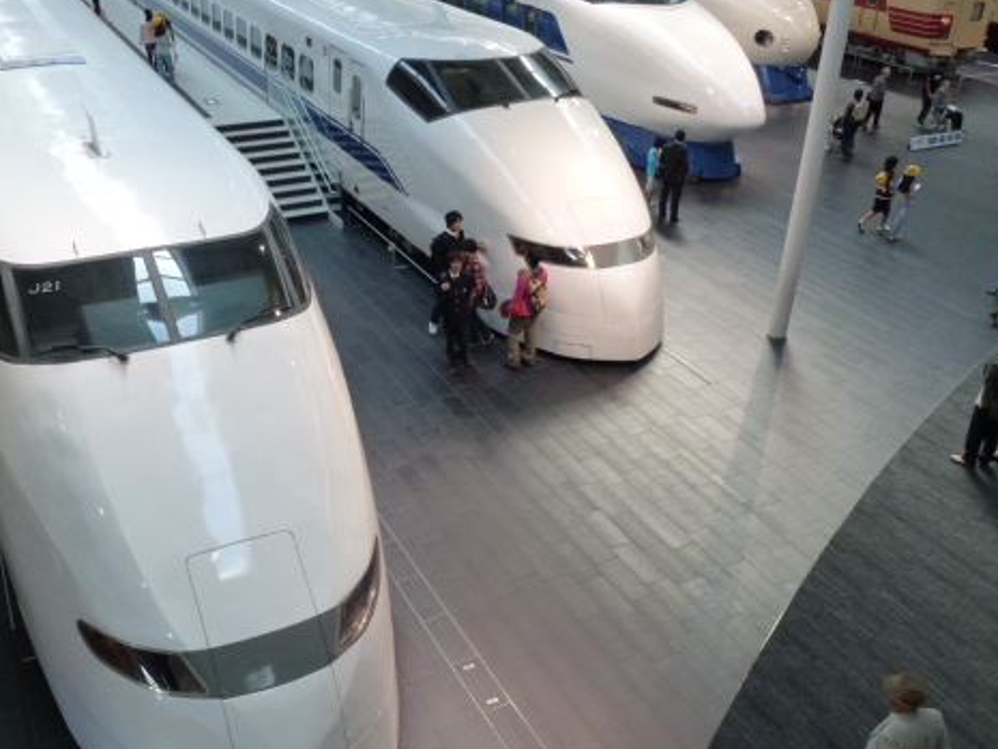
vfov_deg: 42.9
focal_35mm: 33
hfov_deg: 55.1
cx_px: 429
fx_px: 952
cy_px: 348
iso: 200
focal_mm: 4.3
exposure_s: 1/60
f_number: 3.3
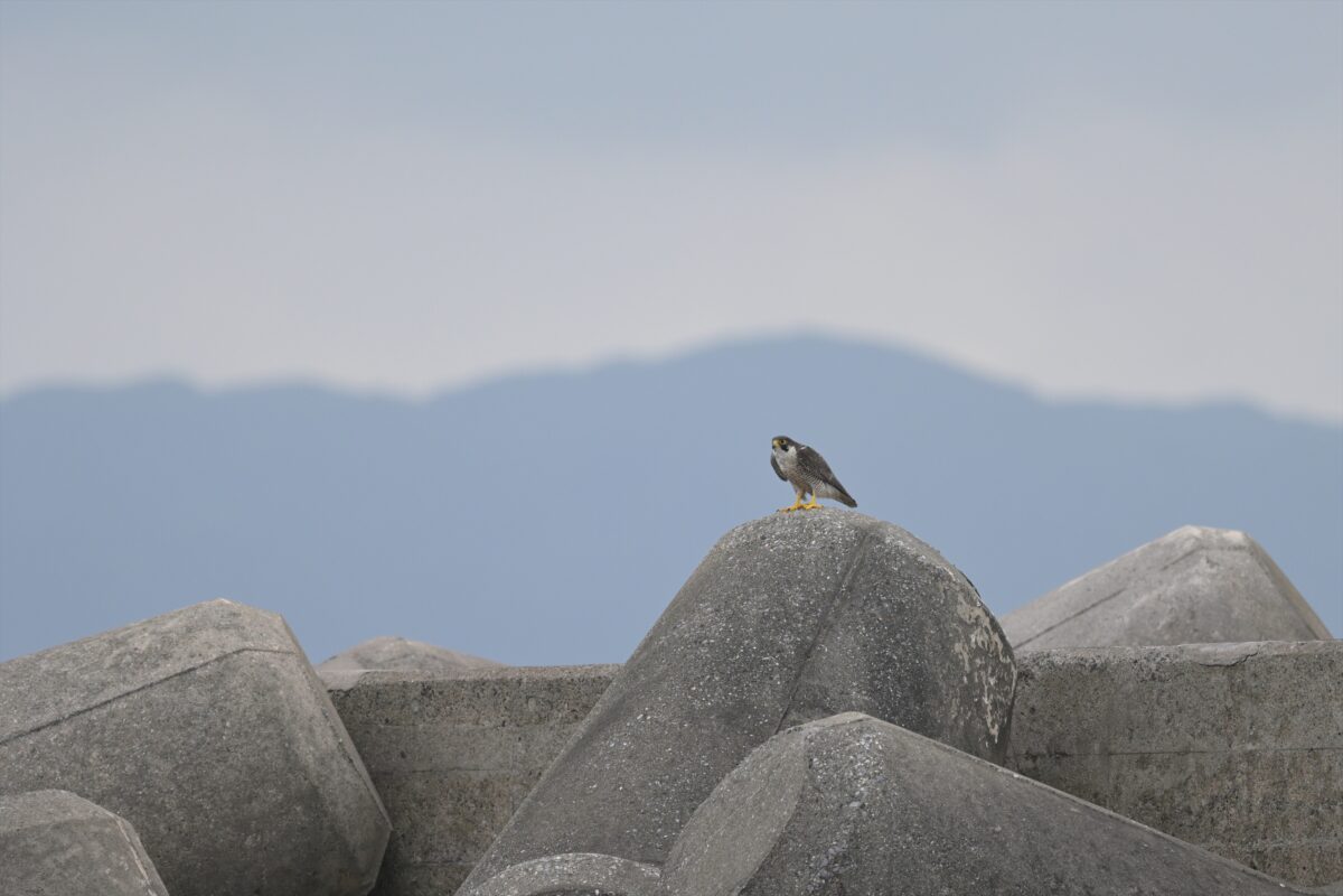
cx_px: 672
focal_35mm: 900
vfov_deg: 1.5
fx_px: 33572
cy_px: 448
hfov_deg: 2.3
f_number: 6.3
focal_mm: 600
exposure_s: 1/2000
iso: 720
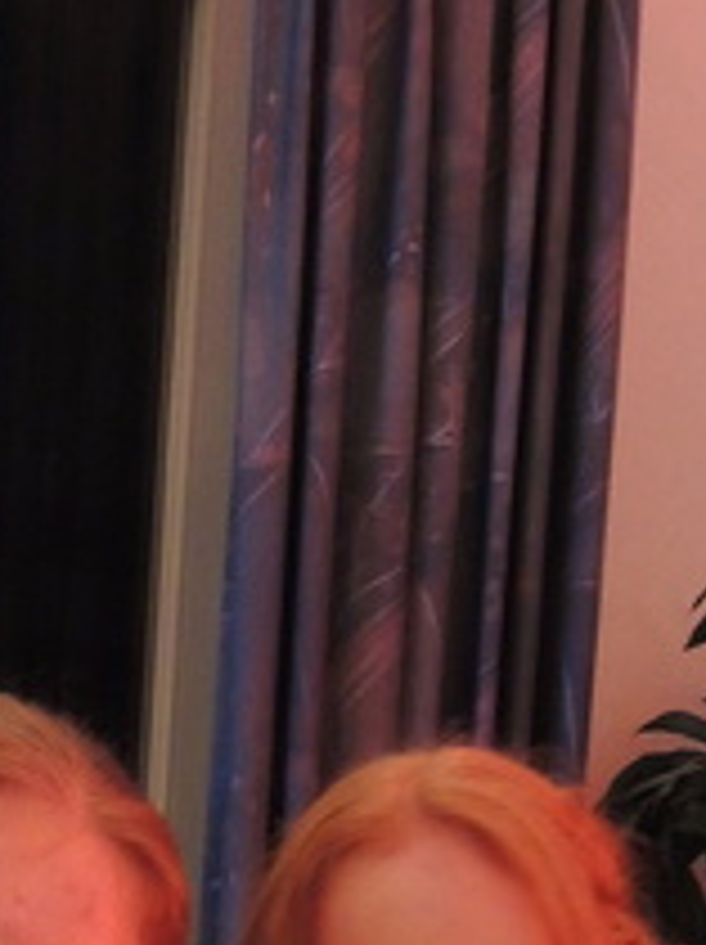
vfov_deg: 23.9
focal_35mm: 68
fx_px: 1853
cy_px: 1328
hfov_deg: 21.1
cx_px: 70
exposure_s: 1/5
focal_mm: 4.3
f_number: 3
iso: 800
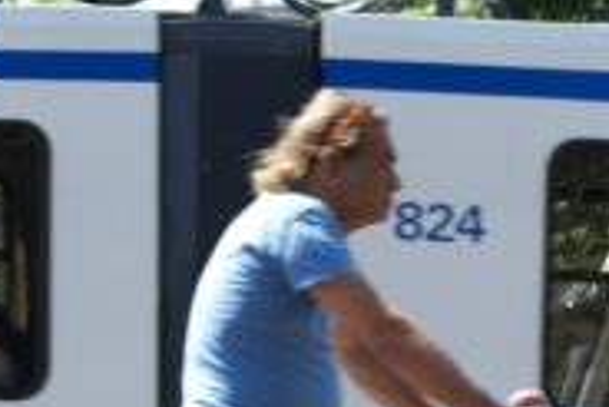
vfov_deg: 4.0
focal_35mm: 342
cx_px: 122
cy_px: 367
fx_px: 5790
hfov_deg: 6.0
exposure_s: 1/160
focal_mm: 70
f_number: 6.3
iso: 100
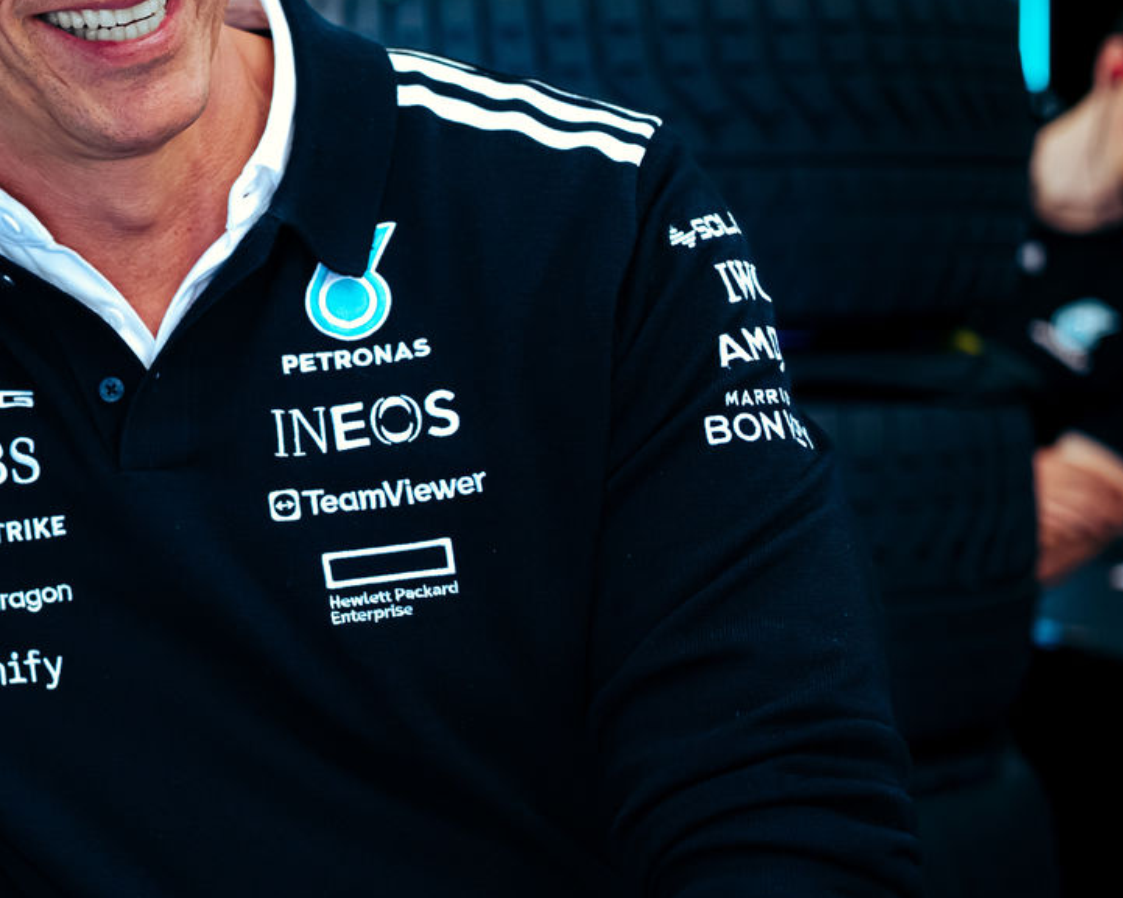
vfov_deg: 18.0
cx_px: -274
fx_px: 2825
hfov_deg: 20.8
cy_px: 330
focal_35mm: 85
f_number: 2
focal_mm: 34
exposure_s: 1/400
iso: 800
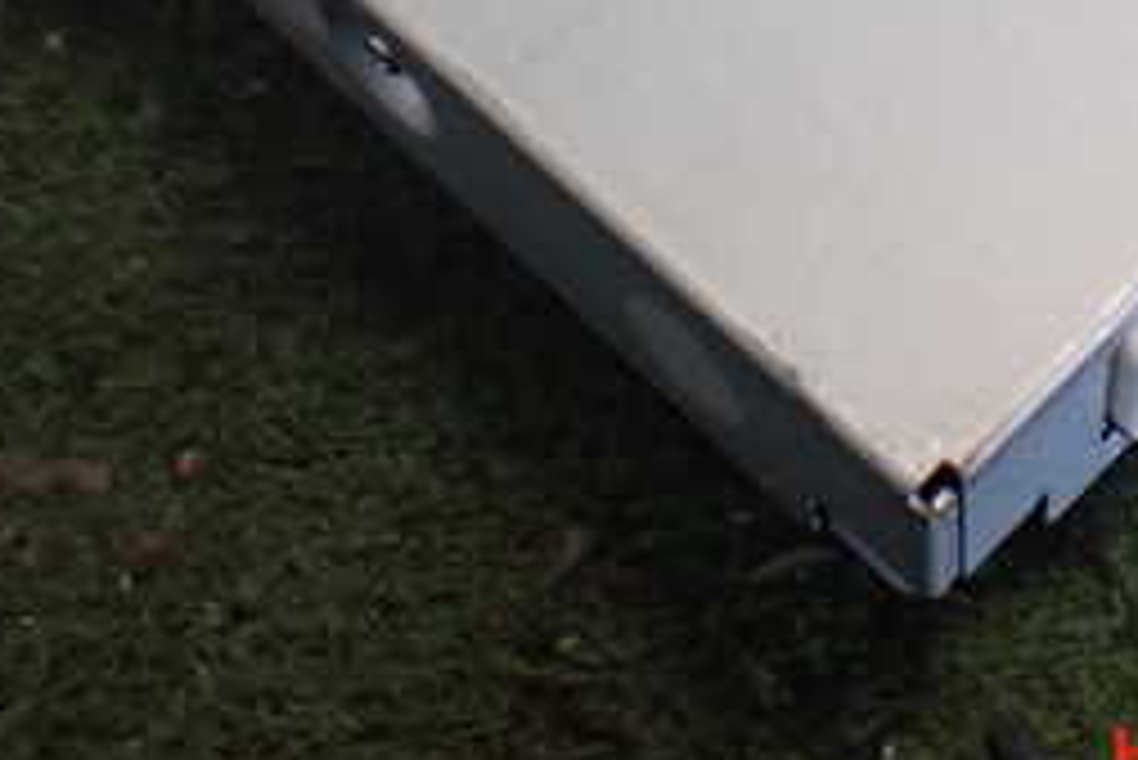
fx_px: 2340
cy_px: -184
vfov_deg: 17.5
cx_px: 778
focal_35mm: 74
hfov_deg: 27.1
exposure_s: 1/125
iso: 500
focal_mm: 5.4
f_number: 2.3
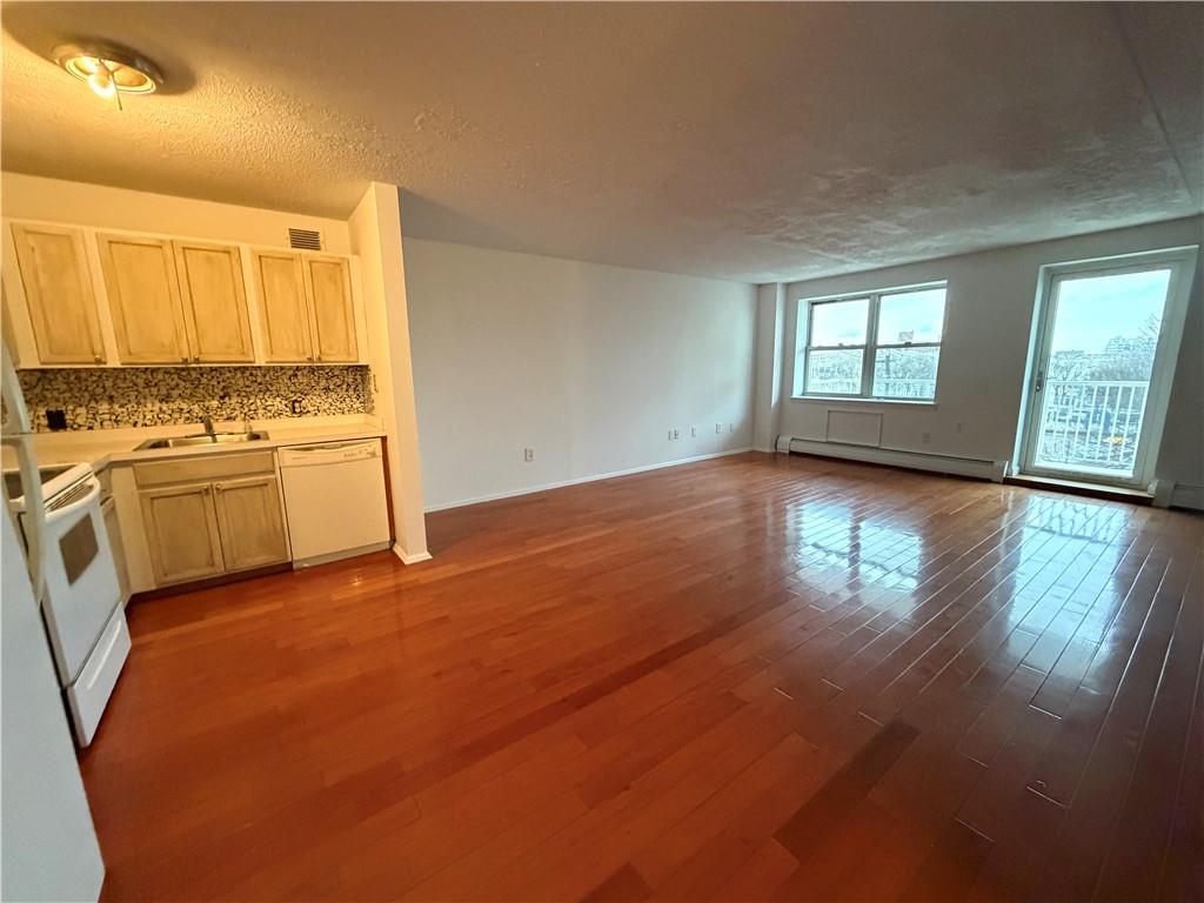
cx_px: 602
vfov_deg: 85.7
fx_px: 487
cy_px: 452
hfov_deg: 102.1
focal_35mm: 14
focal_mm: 2.22
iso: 800
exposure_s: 1/60
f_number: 2.2
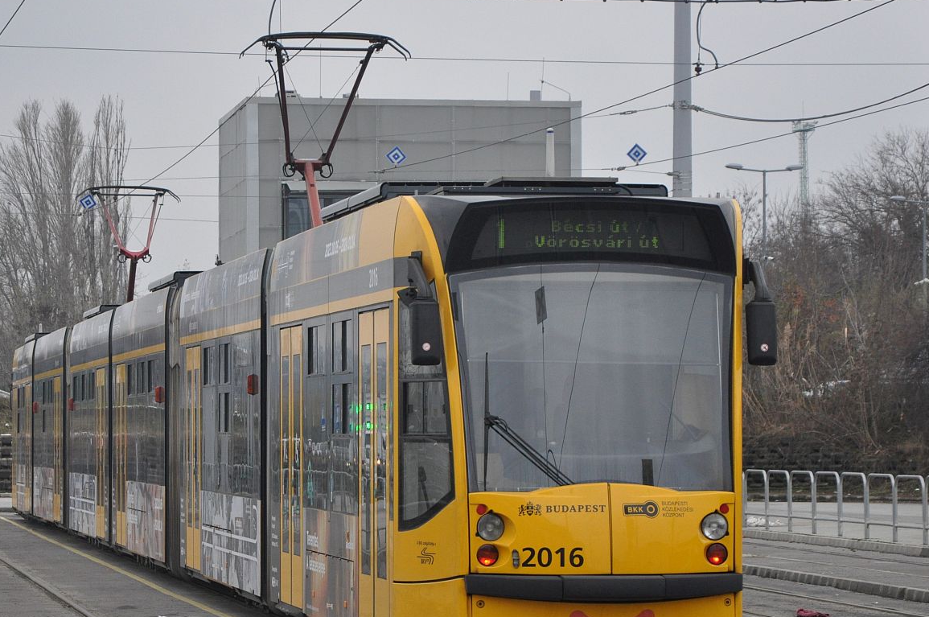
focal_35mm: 147
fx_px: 3789
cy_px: 355
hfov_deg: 14.0
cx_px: 411
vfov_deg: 9.3
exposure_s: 1/500
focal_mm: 80
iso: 900
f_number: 5.3
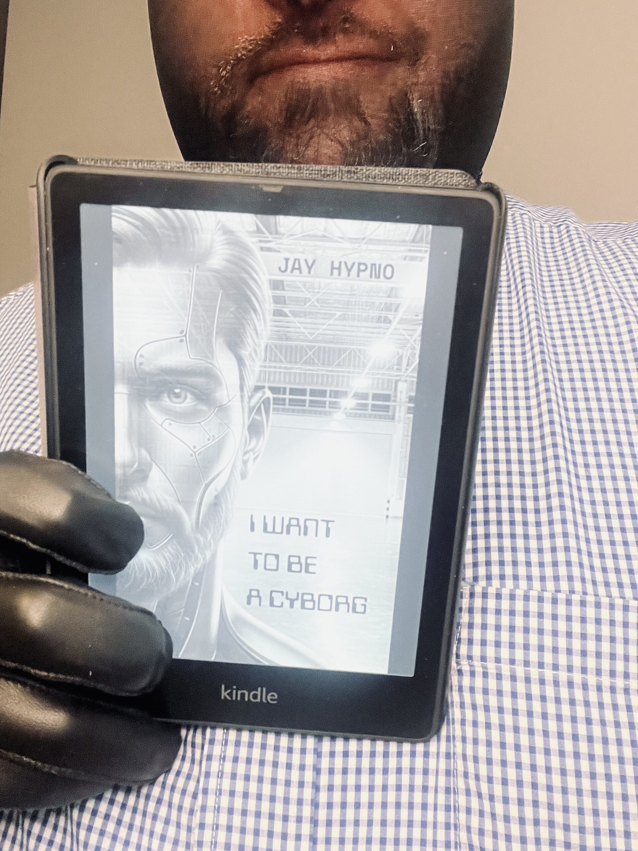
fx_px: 737
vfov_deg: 60.0
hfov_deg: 46.8
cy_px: 426
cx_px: 319
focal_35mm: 30
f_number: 2.2
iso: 250
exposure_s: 1/60
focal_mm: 2.71
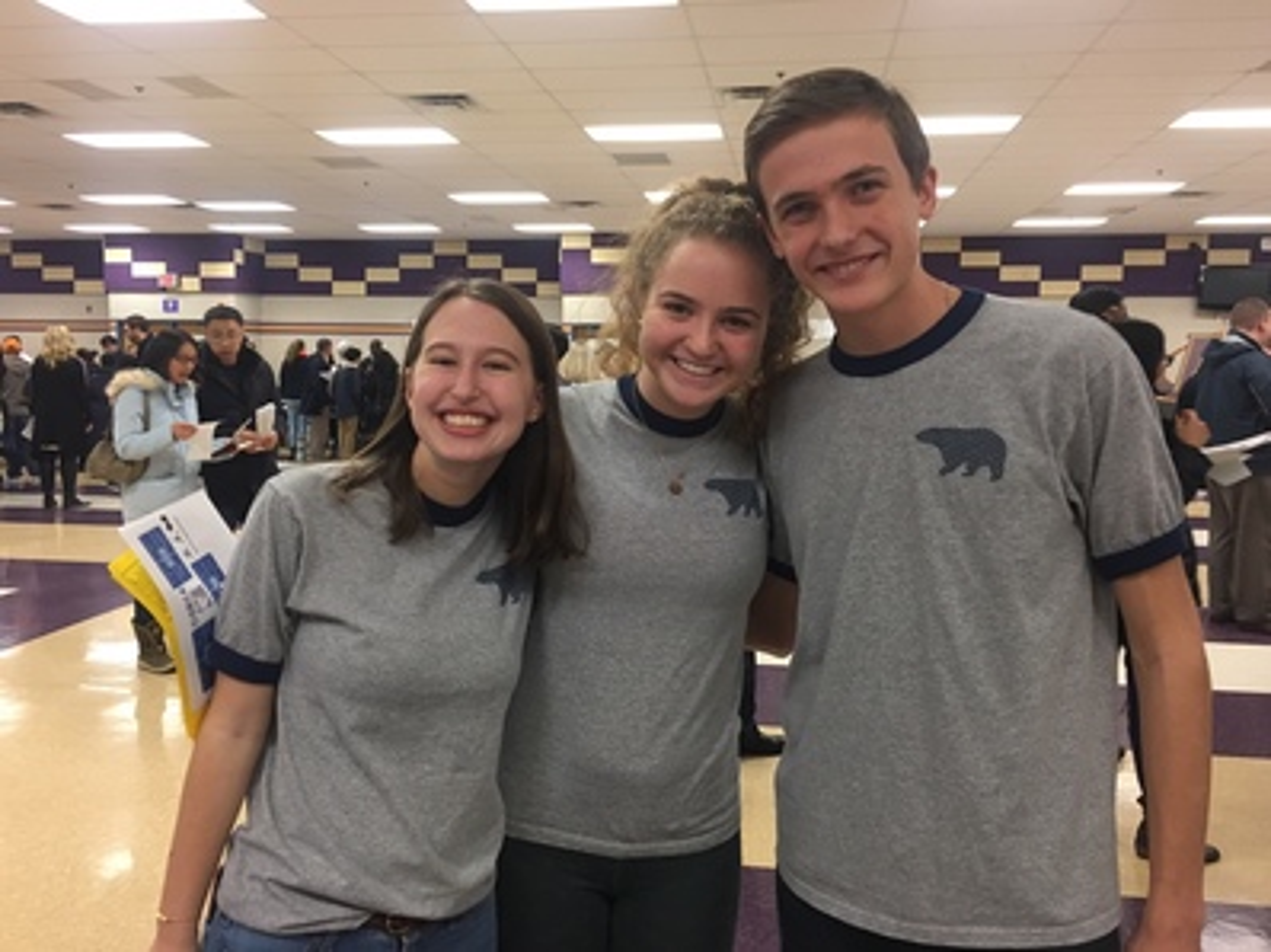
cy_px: 476
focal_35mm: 29
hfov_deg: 61.7
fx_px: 1064
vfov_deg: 48.2
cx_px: 636
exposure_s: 1/15
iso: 64
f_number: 2.2
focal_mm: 4.15
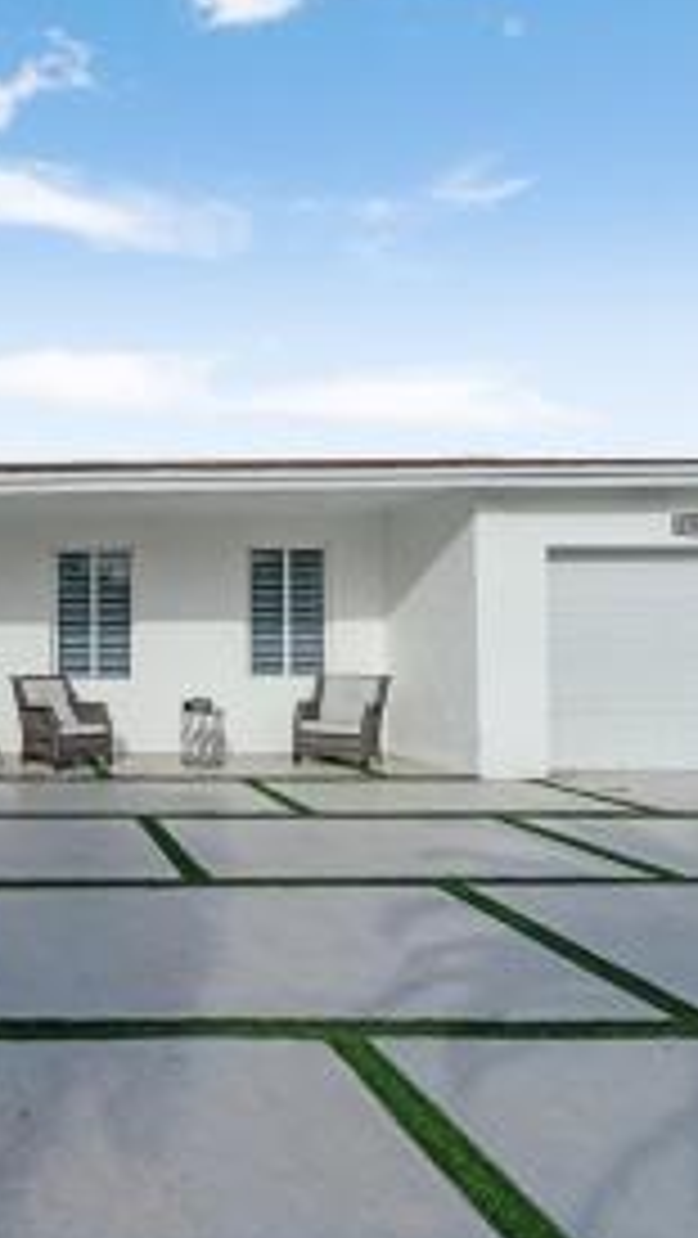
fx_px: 788
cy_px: 639
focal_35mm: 24
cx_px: -32
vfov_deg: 76.3
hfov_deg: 40.5
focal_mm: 14
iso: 125
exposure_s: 1/100
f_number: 10
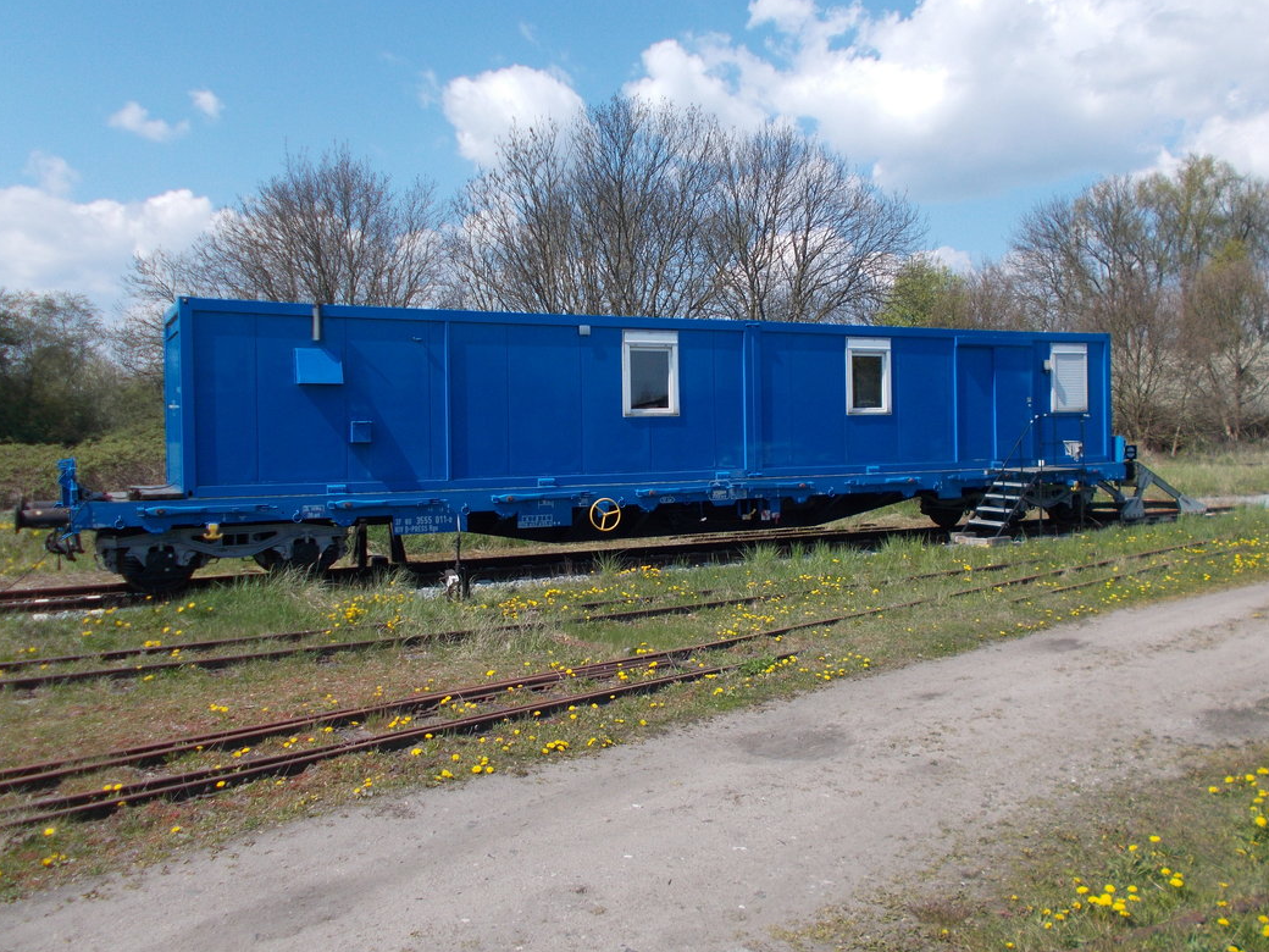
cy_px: 458
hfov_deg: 59.9
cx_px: 659
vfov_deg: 46.8
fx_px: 1100
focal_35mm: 30
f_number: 8
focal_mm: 4.6
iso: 80
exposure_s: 1/160
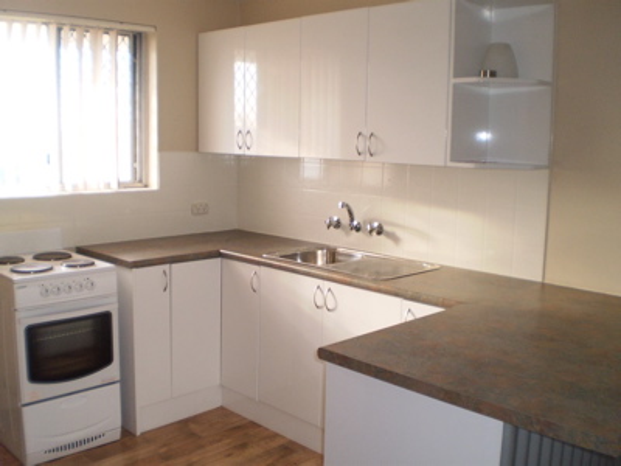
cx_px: 310
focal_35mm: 36
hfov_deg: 51.4
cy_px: 233
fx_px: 646
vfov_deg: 39.7
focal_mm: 6.3
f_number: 3.1
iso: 125
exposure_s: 1/30
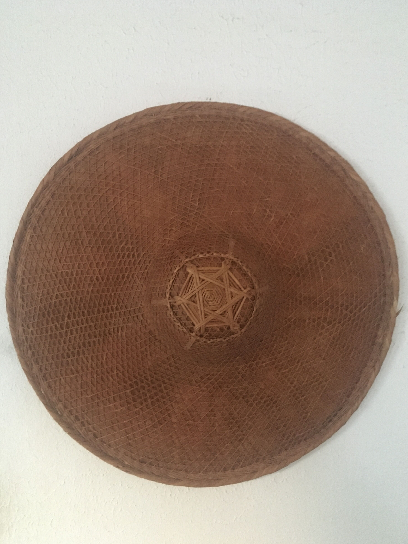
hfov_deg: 46.8
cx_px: 210
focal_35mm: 30
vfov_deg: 60.0
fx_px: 472
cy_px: 269
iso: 640
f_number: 2.2
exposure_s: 1/15
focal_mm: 4.15
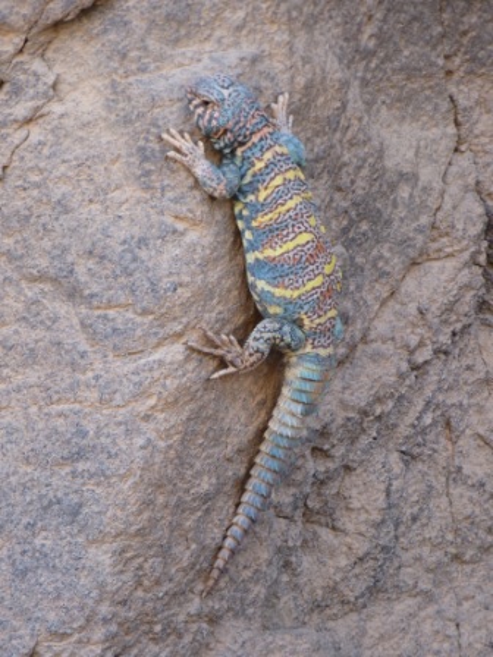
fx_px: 4406
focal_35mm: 232
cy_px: 328
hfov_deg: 6.4
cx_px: 246
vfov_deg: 8.5
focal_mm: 41.5
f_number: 5.6
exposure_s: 1/100
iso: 200
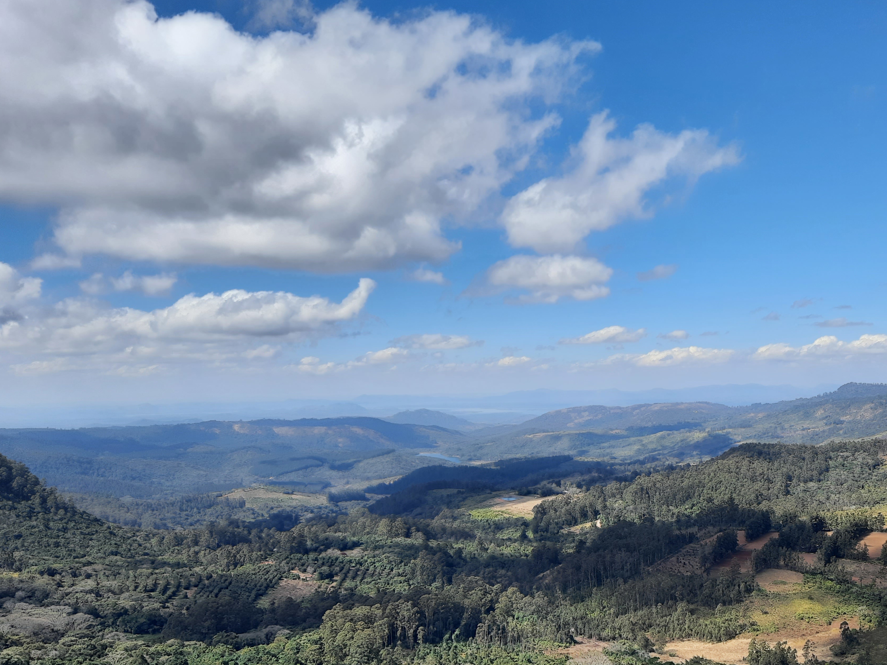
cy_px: 412
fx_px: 846
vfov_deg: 42.6
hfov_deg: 54.9
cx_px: 540
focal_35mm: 33
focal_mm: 5.23
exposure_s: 1/1012
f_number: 1.8
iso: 20
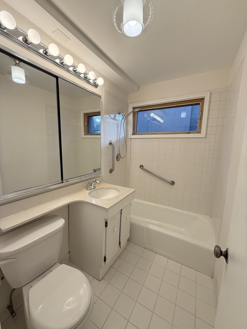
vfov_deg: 102.1
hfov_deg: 85.7
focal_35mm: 14
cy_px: 164
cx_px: 124
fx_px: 133
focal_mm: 2.22
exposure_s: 1/120
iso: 80
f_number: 2.2
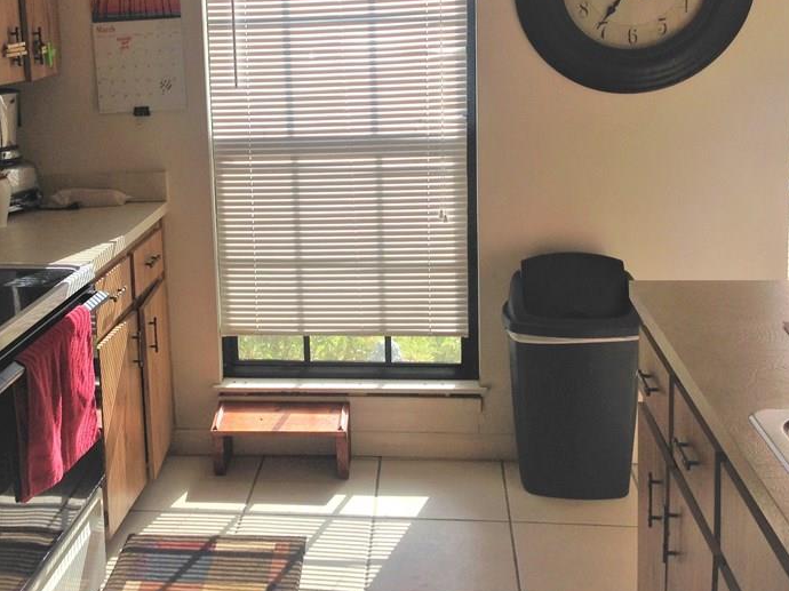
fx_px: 1116
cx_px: 272
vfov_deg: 29.4
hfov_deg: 38.5
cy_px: 186
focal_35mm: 49
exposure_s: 1/401
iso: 50
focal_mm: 4.12
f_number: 2.4
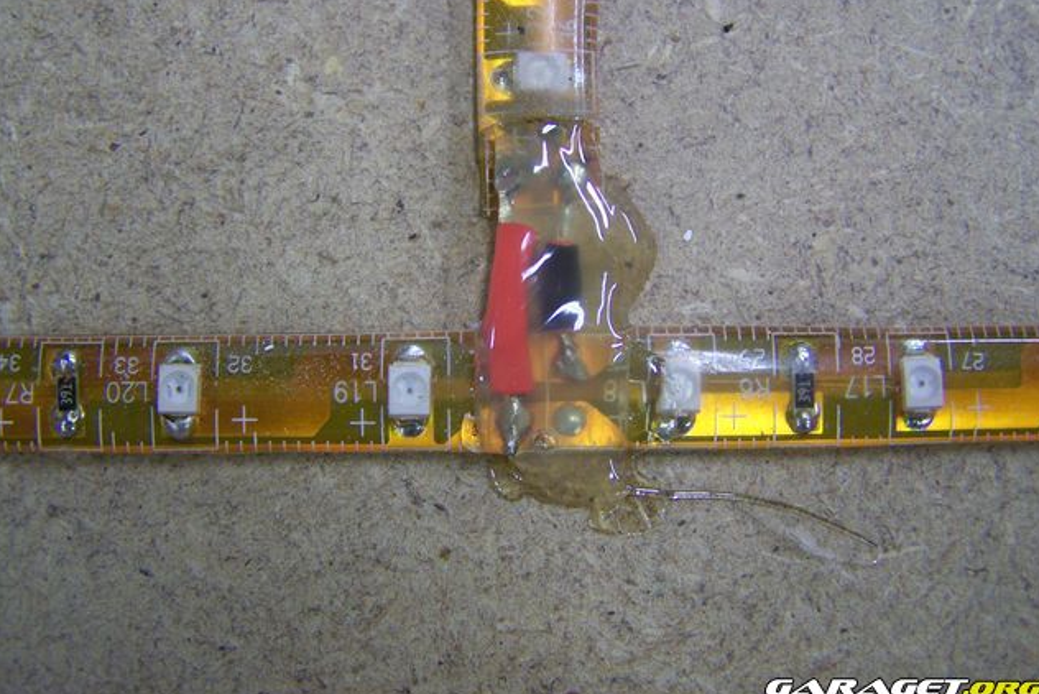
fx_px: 1155
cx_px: 521
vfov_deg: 33.4
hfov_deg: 48.4
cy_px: 309
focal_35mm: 40
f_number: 2.8
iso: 160
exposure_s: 1/30
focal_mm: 6.3
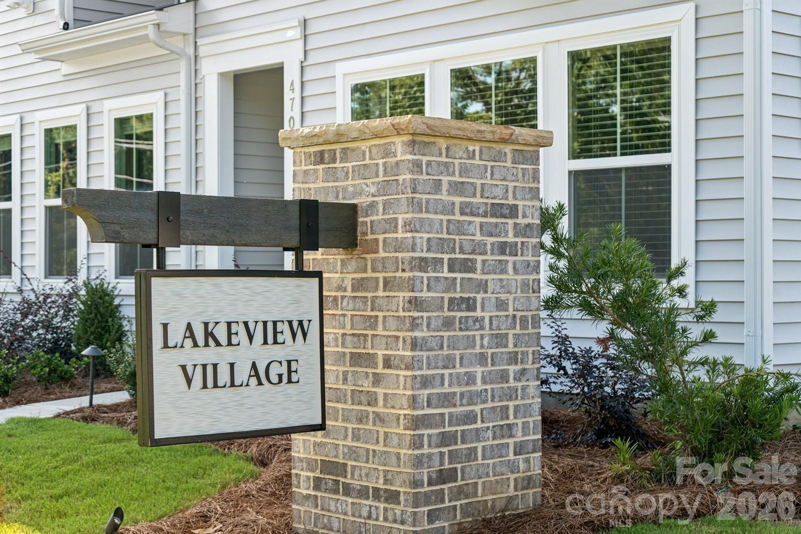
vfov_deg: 21.6
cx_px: 400
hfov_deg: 31.9
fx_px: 1401
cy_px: 267
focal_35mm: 63
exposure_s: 1/125
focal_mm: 63
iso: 100
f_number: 5.6
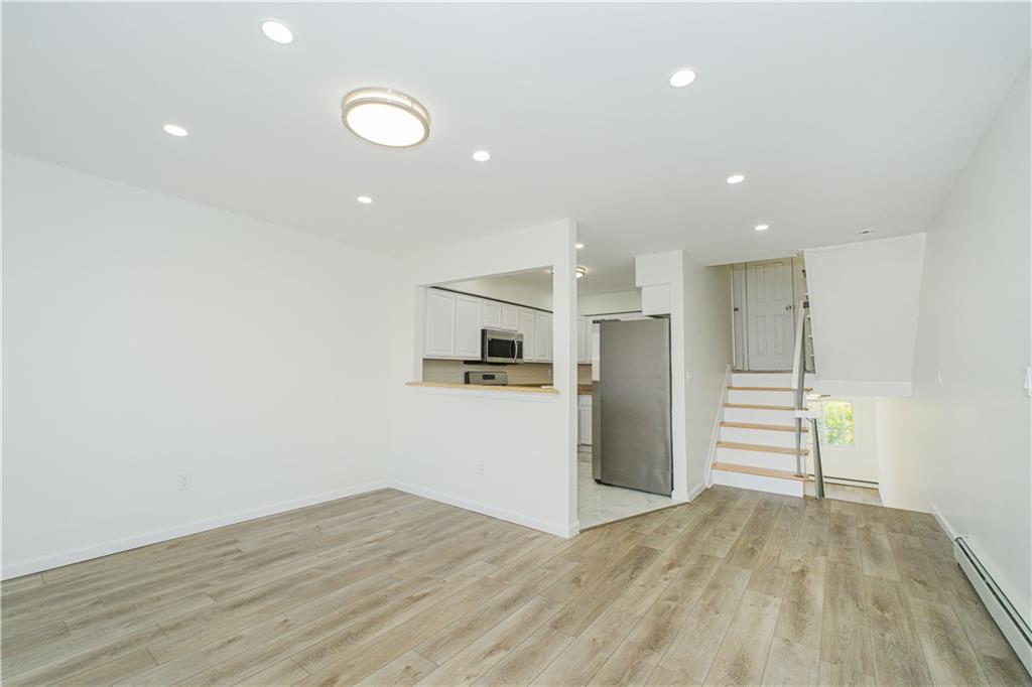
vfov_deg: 77.3
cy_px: 344
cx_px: 516
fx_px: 430
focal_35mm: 15
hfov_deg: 100.4
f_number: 8
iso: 1000
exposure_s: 1/125
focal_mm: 10
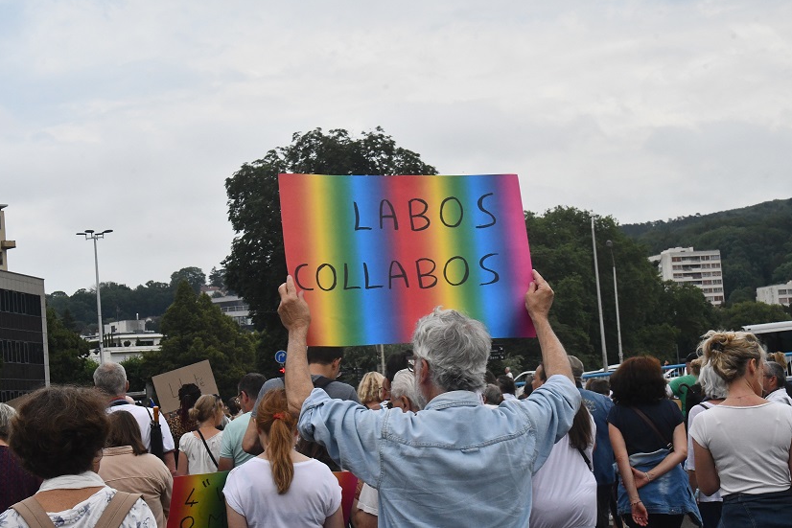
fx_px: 1826
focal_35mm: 83
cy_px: 262
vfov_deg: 16.5
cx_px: 394
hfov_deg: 24.5
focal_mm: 55
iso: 2500
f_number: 20
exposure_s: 1/1600
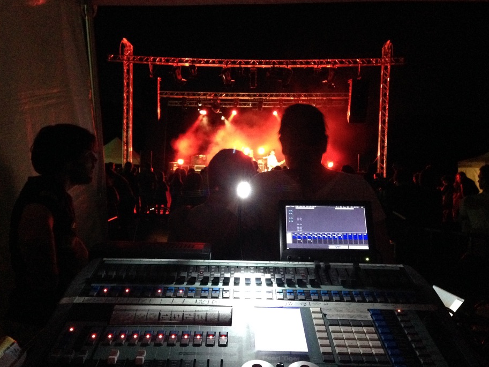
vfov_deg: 38.7
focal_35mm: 37
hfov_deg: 50.1
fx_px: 523
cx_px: 244
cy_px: 176
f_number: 2.4
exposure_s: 1/15
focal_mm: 4.12
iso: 800
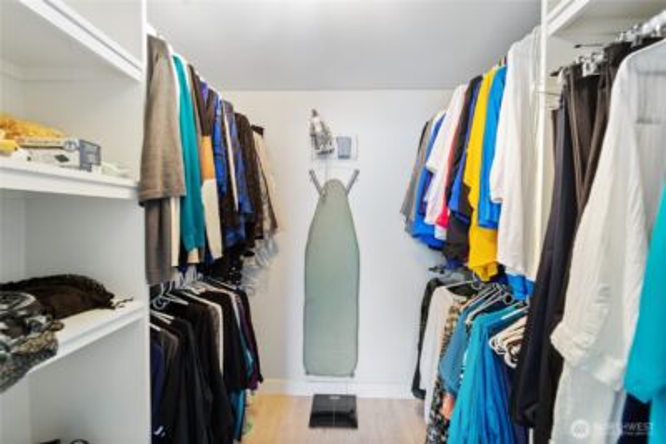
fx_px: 259
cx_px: 333
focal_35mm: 14
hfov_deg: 104.2
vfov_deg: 81.3
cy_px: 222
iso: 200
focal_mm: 14
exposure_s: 1/1.25
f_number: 8
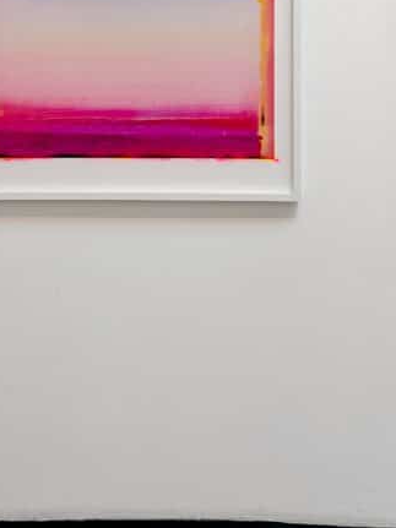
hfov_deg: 25.5
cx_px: 131
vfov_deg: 31.3
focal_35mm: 57
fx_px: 870
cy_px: 2
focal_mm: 6.86
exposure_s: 1/121
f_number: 1.78
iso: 100
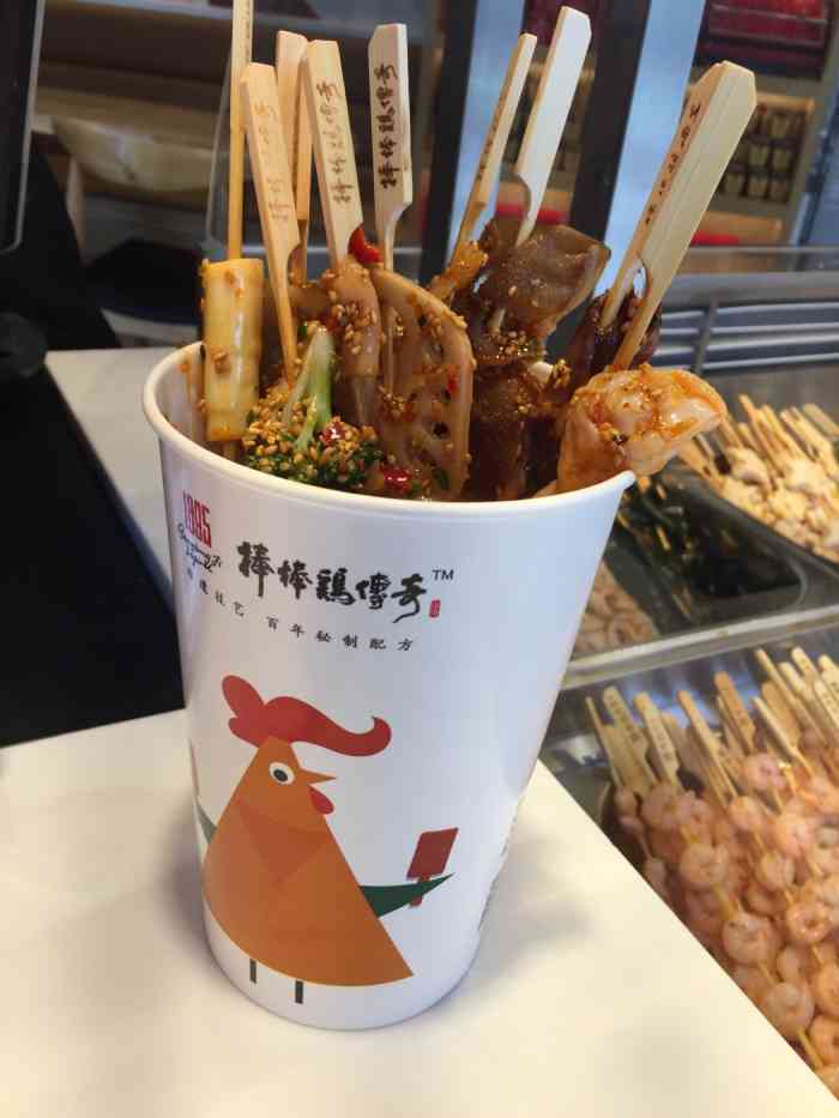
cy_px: 559
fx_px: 937
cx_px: 420
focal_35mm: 29
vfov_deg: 61.7
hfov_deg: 48.2
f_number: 2.2
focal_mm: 4.15
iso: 32
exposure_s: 1/198
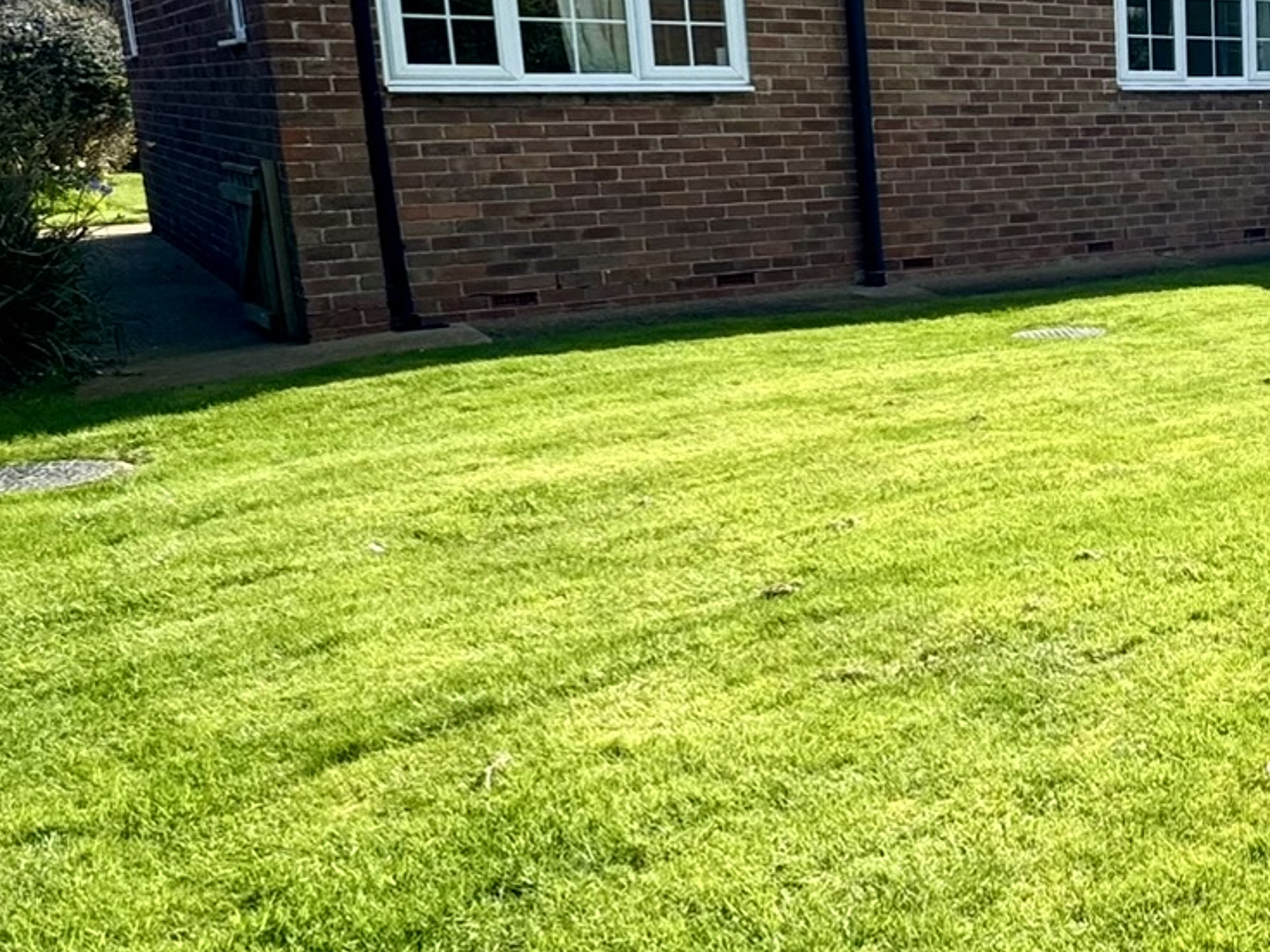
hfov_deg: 37.0
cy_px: 328
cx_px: 1510
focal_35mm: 39
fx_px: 1431
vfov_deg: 36.5
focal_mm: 2.22
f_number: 2.2
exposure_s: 1/932
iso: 50
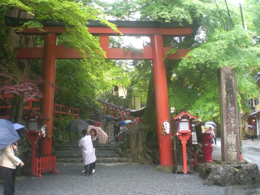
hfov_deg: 49.0
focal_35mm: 38
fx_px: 285
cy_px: 98
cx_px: 130
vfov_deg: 37.7
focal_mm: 6.3
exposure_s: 1/60
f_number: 3.1
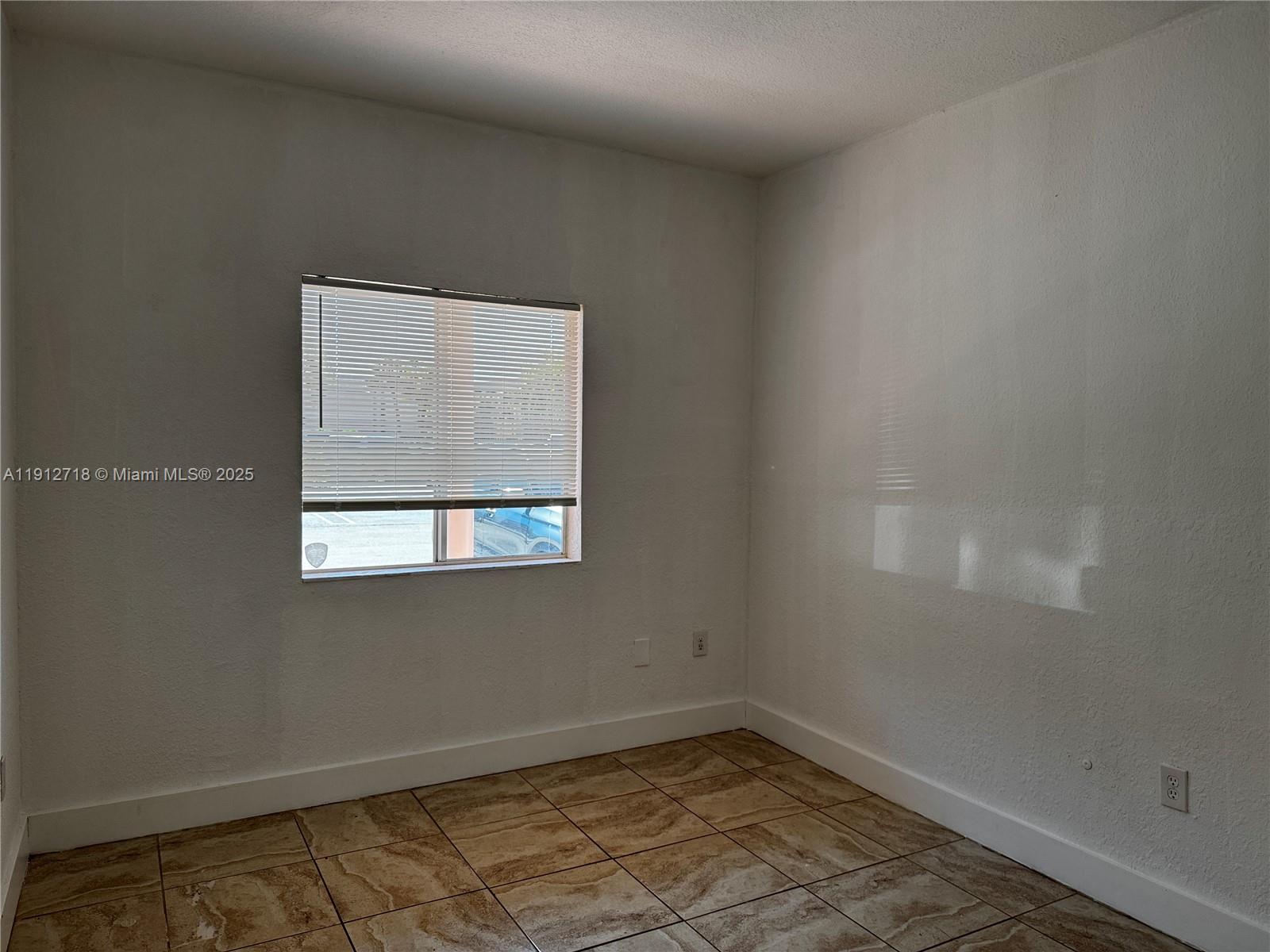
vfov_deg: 56.8
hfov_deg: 71.6
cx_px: 635
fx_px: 881
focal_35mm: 24
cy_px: 476
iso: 80
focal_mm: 6.76
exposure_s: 1/430
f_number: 1.78
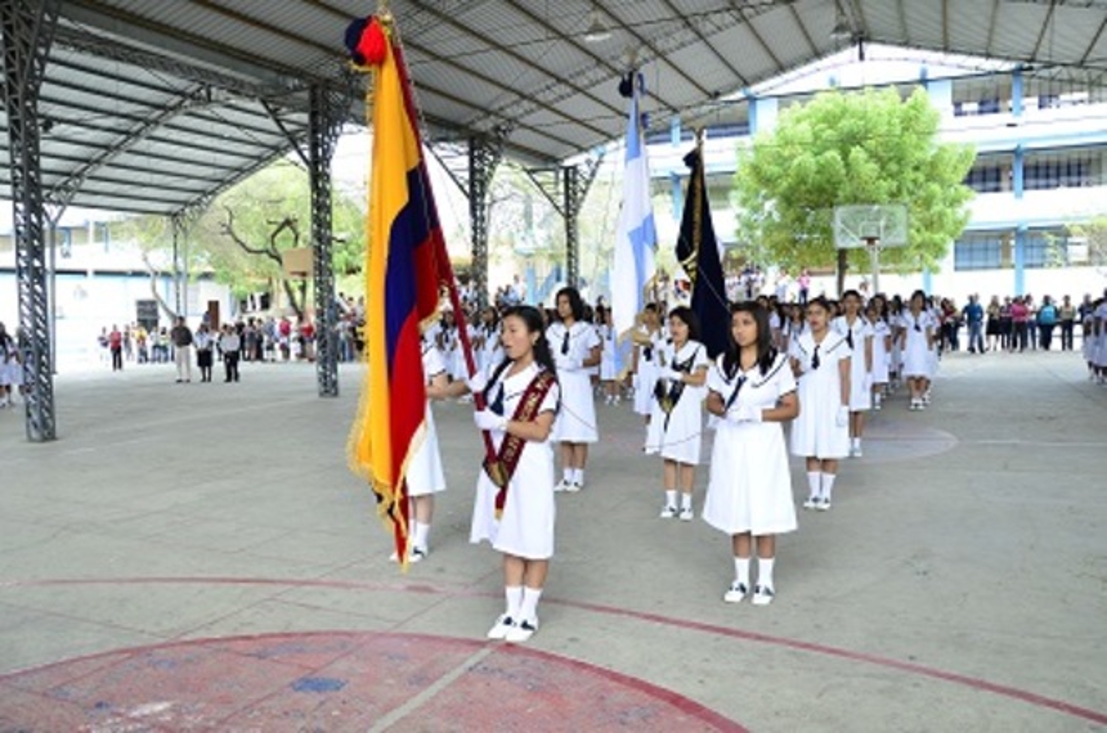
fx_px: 829
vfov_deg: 47.7
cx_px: 554
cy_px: 366
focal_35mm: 27
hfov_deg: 67.5
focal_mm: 18
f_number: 4.5
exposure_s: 1/250
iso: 400
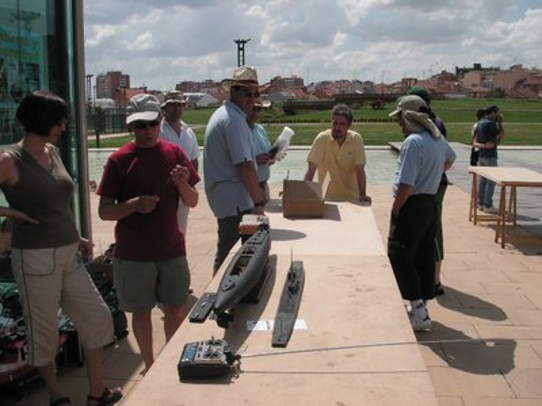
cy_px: 203
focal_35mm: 38
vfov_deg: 37.7
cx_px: 271
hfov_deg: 49.0
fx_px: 595
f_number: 6.6
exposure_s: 1/350
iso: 50
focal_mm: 6.3
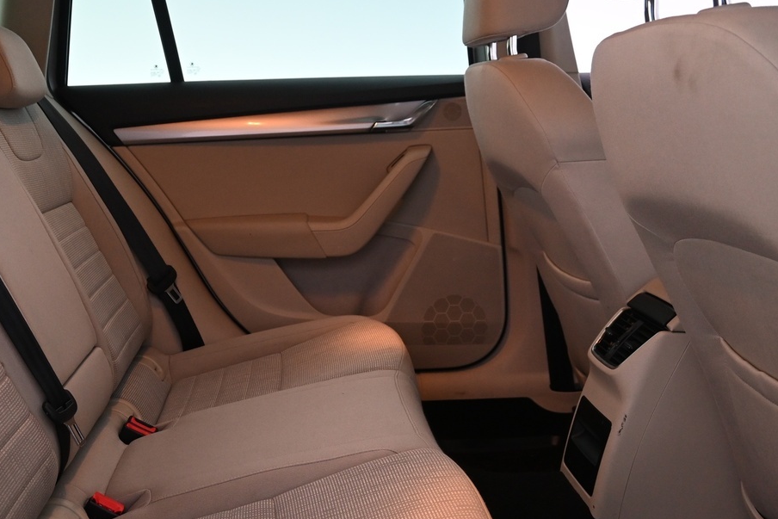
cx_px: 255
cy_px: 325
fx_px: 929
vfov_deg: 31.1
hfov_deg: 44.7
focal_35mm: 43
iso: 900
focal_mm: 16
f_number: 3.5
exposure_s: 1/25
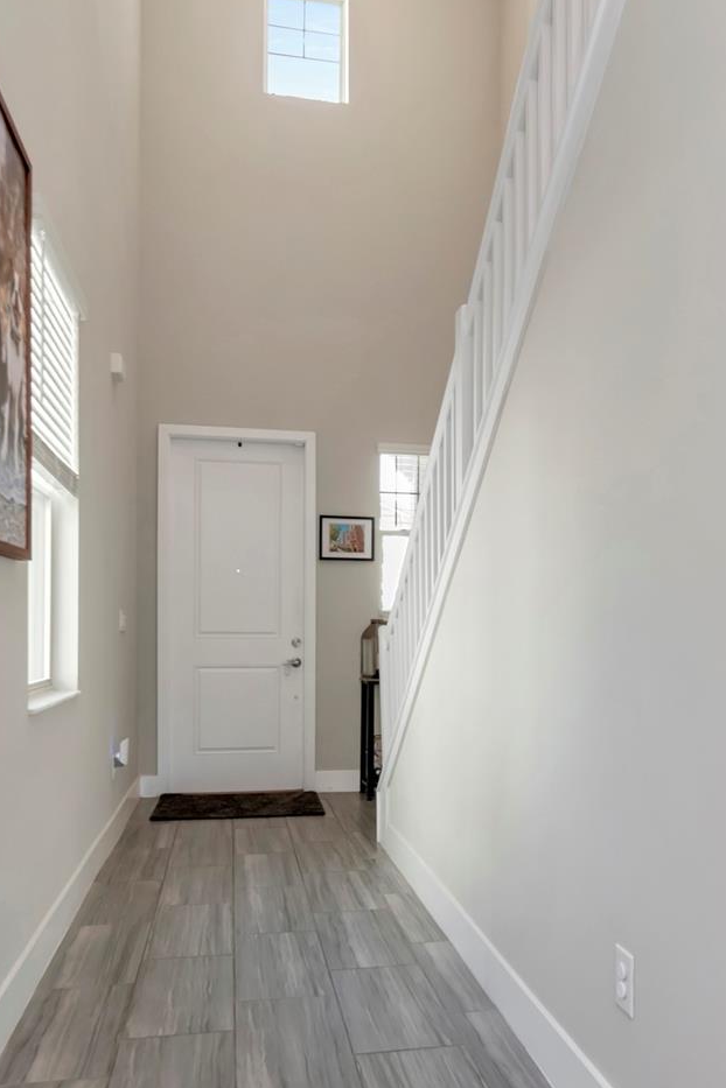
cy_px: 615
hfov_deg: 47.7
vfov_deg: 67.1
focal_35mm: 27
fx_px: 817
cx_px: 435
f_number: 8
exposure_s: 1/40
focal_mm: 14
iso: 800
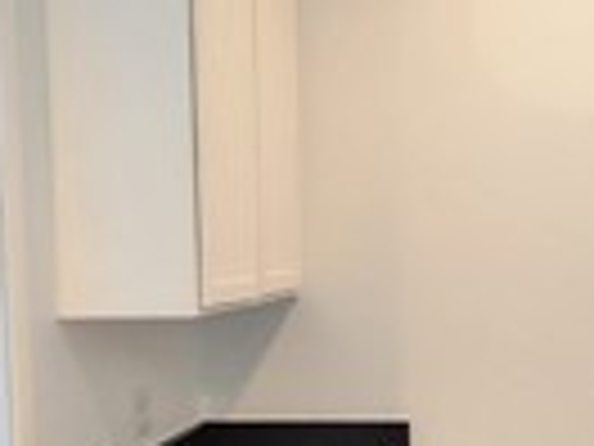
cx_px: 446
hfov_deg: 30.2
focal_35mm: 63
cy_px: 360
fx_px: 1081
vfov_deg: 22.9
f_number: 2.2
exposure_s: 1/40
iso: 320
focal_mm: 2.2
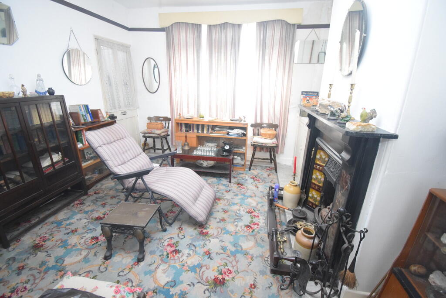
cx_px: 223
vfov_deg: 77.3
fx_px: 186
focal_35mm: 15
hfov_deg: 100.4
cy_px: 149
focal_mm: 10
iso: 3200
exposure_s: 1/60
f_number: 4.5
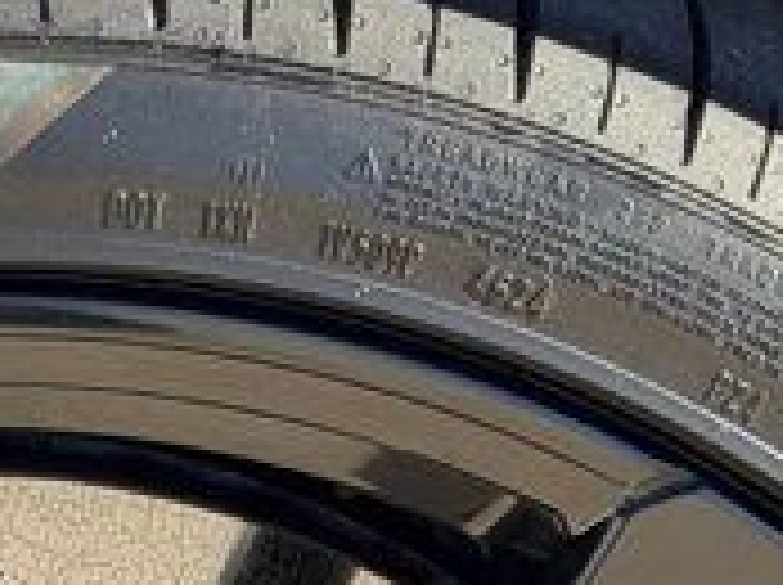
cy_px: 1382
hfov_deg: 7.0
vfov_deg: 5.1
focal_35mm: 283
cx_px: -112
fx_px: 6393
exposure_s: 1/837
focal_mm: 6.76
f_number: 1.78
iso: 80
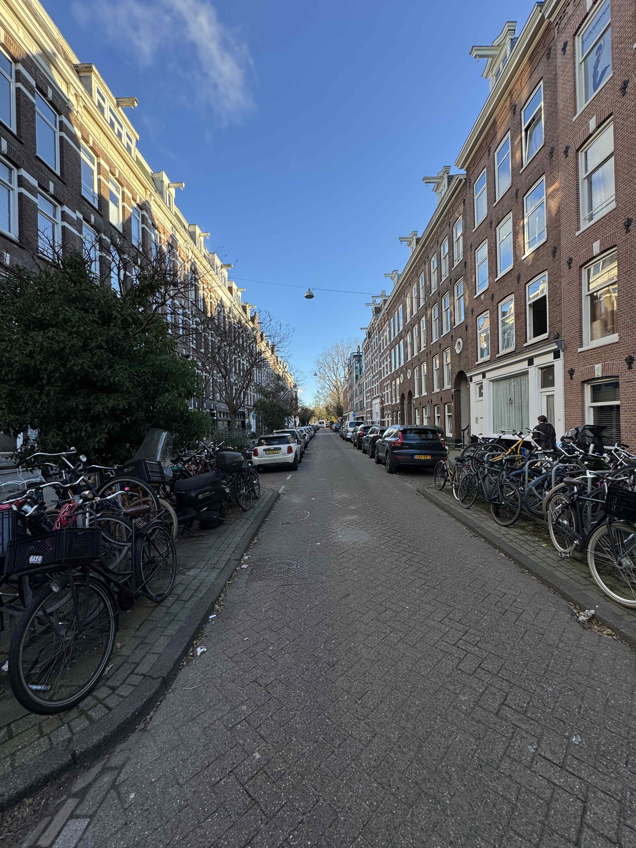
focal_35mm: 14
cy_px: 424
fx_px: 343
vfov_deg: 102.1
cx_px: 318
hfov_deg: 85.7
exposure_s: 1/359
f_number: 2.2
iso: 40
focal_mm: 2.22
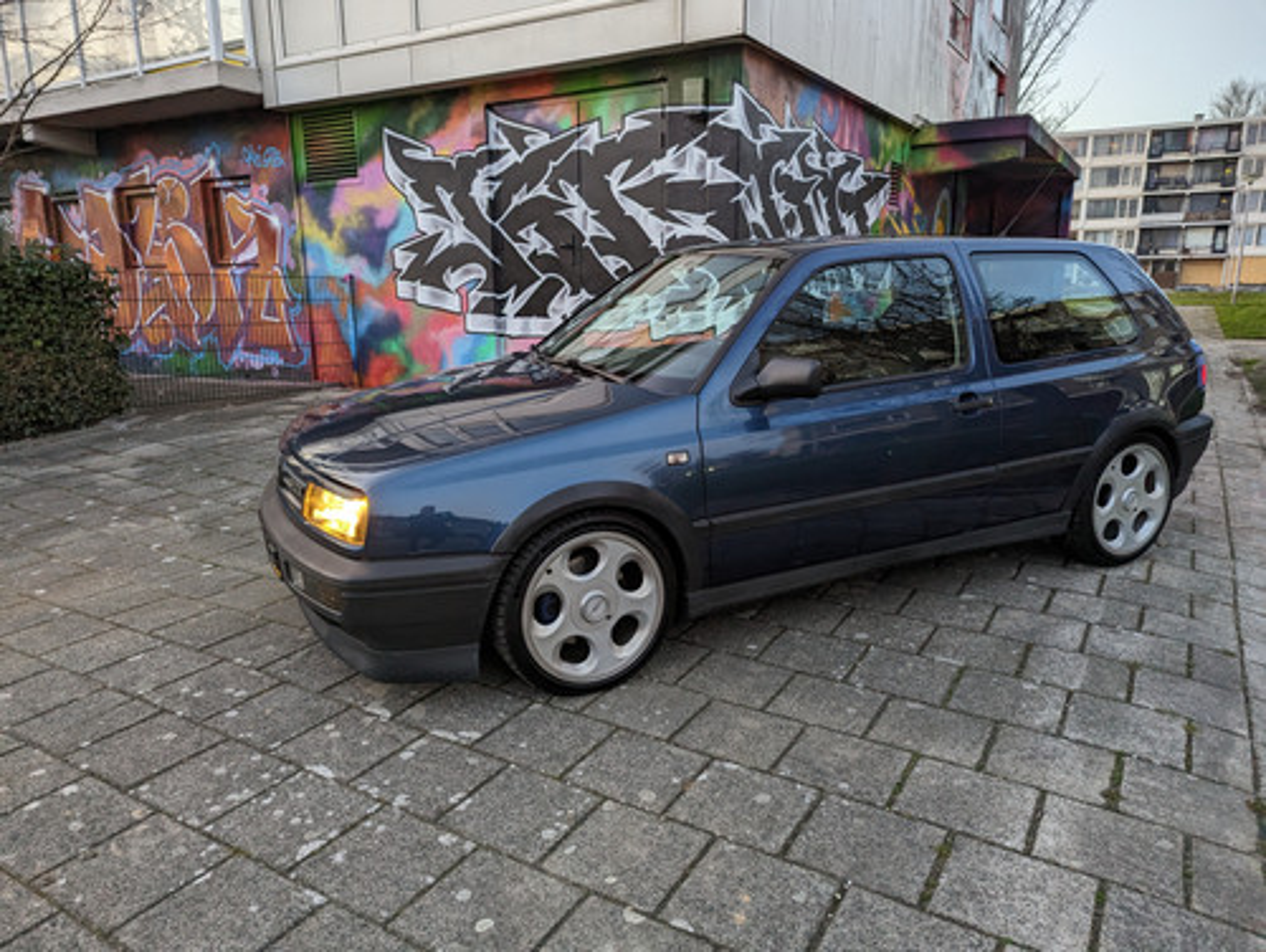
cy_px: 476
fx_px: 879
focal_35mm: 24
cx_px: 633
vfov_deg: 56.9
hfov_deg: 71.5
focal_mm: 6.81
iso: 174
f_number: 1.85
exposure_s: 1/23.8
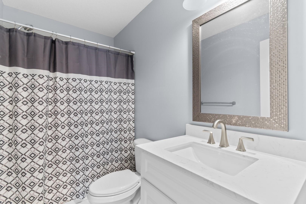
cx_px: 153
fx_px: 127
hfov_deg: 100.4
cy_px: 102
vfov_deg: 77.3
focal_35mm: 15
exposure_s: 1
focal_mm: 10
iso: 100
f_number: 4.5
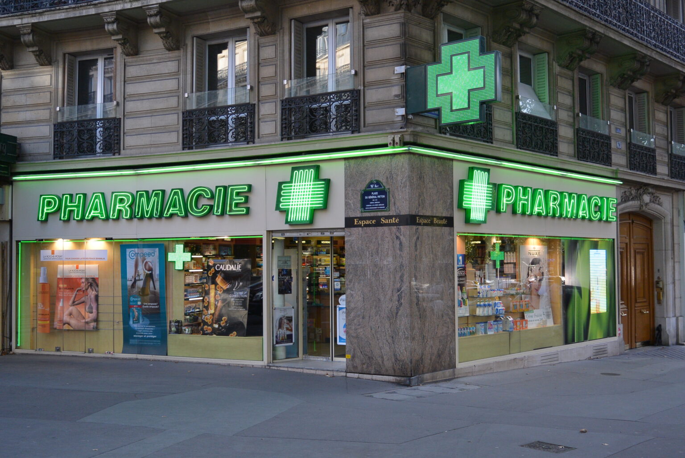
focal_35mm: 42
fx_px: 800
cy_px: 229
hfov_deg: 46.4
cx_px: 342
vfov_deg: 32.0
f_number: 4.2
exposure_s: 1/250
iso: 250
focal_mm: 15.6
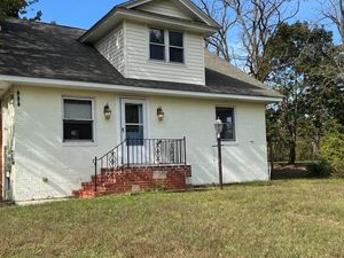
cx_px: 174
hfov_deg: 46.8
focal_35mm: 40
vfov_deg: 36.0
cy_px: 132
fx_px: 398
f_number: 1.78
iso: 80
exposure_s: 1/2604
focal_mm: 6.76
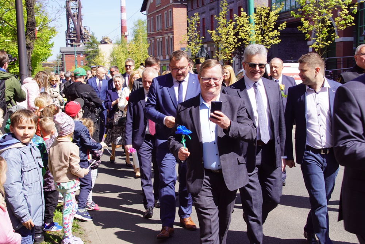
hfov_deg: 37.8
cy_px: 122
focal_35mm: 52
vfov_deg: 25.8
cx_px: 182
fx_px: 532
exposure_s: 1/100
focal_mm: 35
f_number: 8
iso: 100
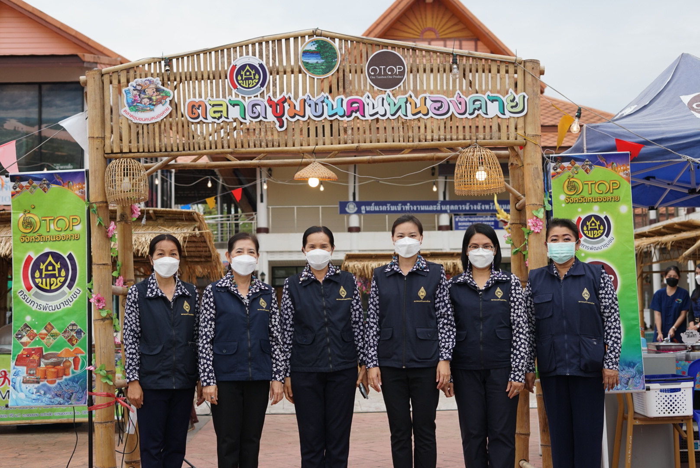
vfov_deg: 27.0
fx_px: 973
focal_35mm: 50
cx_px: 350
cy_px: 234
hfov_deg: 39.6
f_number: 4
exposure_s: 1/160
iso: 250
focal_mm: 50
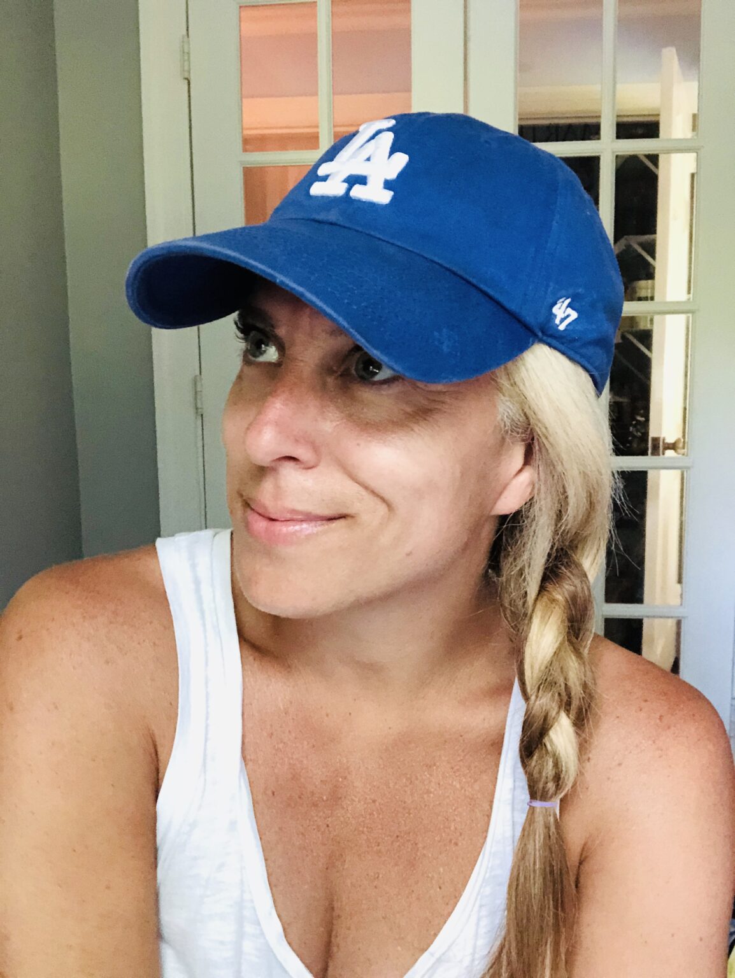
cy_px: 489
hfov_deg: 44.2
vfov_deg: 56.8
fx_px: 905
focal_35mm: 32
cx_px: 368
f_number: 2.2
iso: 640
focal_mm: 2.87
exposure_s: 1/15
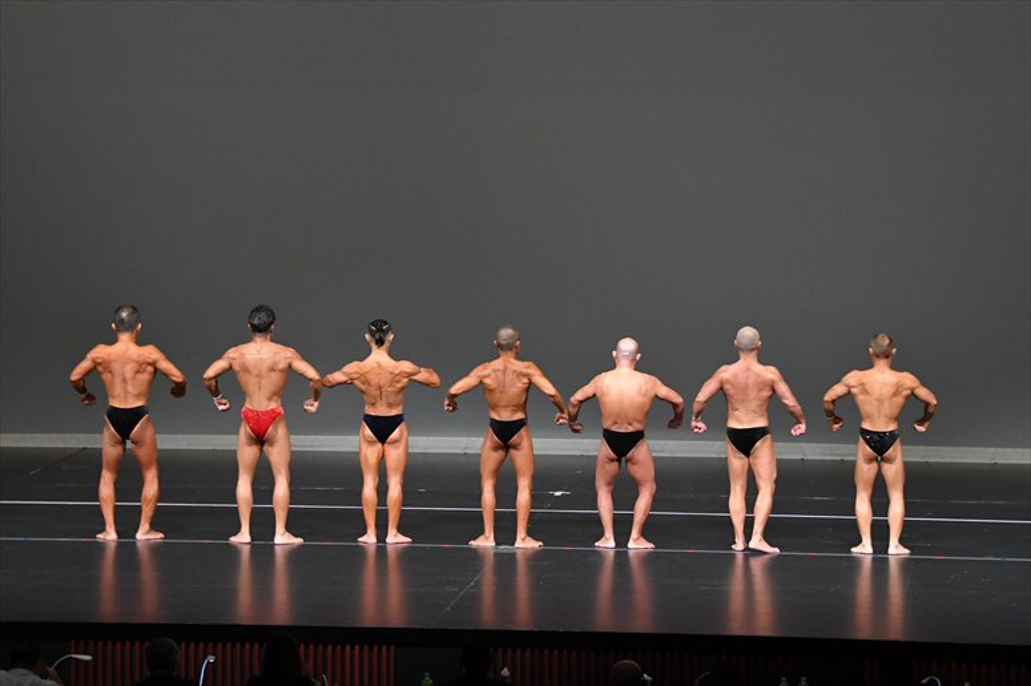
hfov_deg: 15.2
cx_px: 516
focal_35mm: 135
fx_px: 3864
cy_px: 343
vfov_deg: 10.2
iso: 4000
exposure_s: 1/400
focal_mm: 90
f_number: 5.6
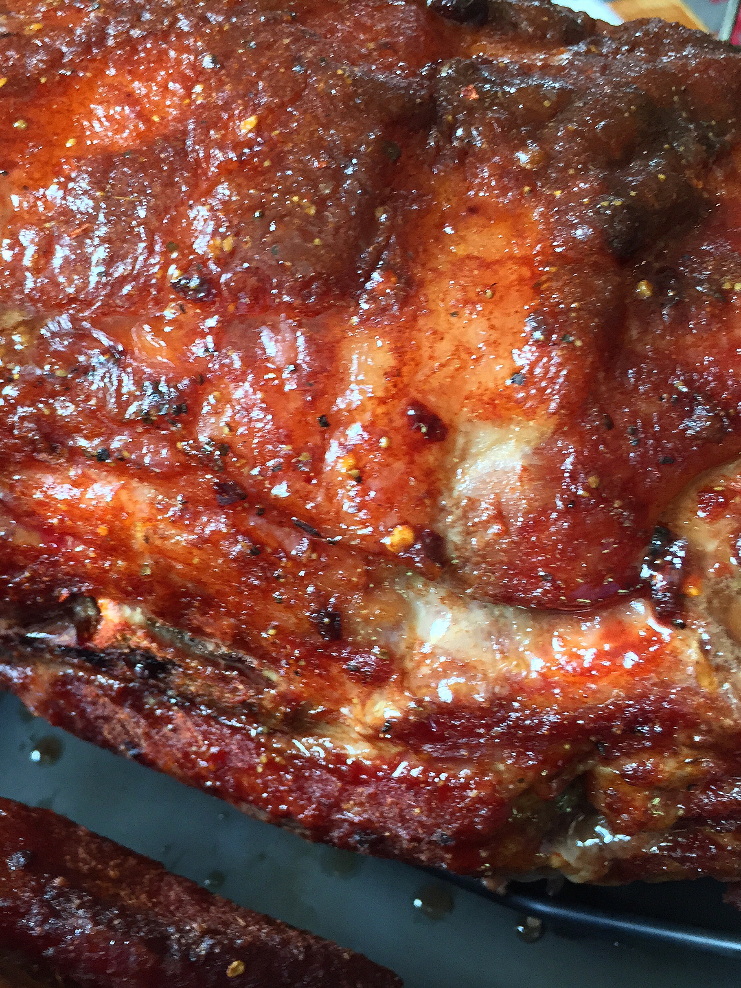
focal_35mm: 39
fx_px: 1113
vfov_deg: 47.9
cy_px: 497
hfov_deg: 36.7
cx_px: 302
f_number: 2.2
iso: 160
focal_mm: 4.15
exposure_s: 1/30
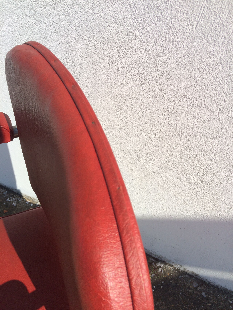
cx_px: 116
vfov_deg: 61.7
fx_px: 260
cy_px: 155
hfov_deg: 48.2
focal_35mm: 29
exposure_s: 1/2933
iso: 32
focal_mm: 4.15
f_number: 2.2
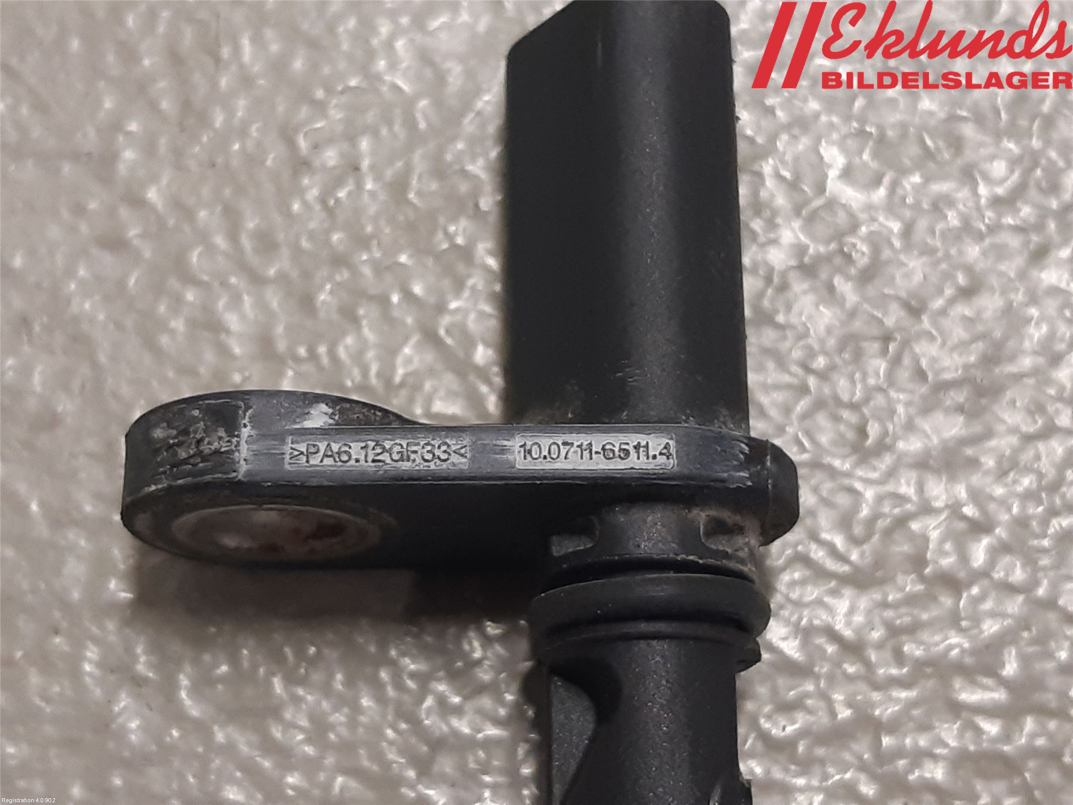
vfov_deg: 53.1
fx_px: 806
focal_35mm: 26
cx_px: 536
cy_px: 402
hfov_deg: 67.3
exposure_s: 1/50
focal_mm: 3.93
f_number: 1.7
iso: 160
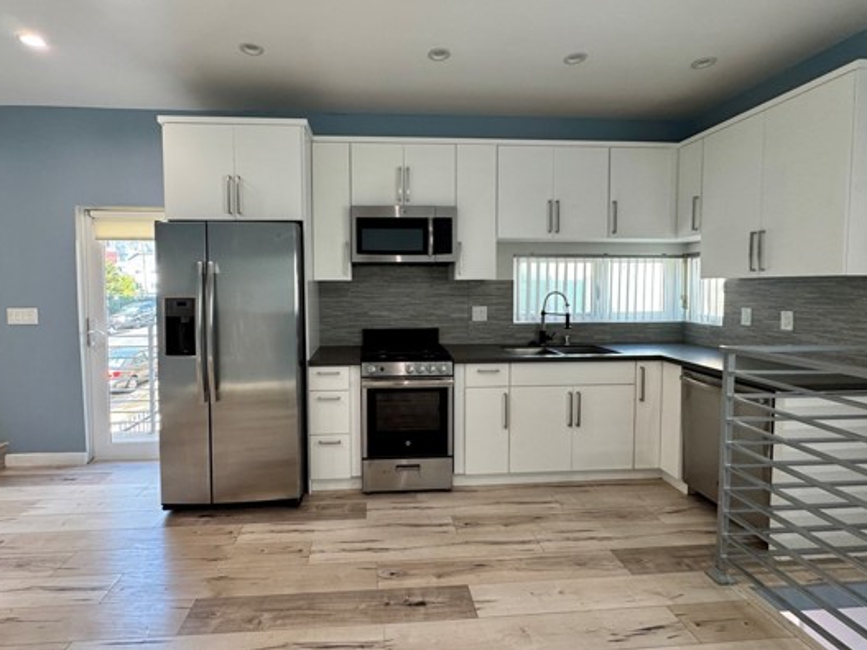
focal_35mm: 17
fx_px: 426
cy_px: 306
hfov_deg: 90.9
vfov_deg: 74.6
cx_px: 401
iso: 250
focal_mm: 2.22
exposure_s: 1/120
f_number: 2.2
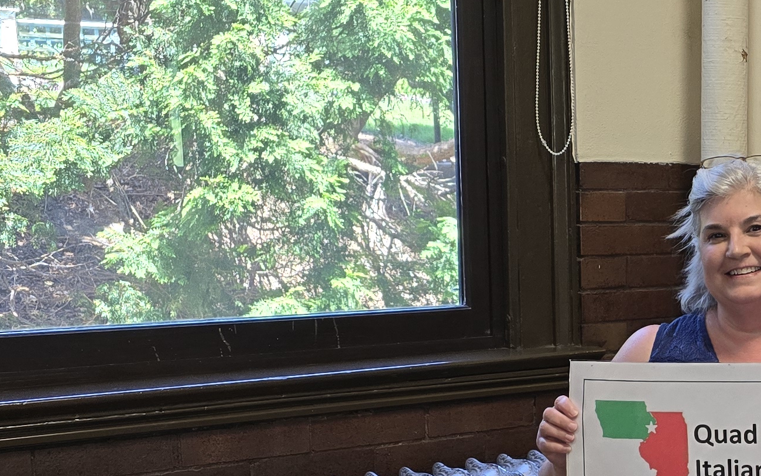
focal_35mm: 75
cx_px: 876
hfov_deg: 25.2
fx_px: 1556
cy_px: 430
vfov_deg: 17.1
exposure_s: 1/120
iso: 125
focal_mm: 6.3
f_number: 1.7
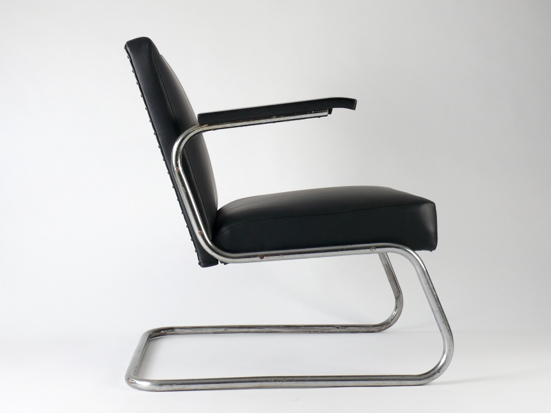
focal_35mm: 56
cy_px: 206
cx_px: 276
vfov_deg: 26.1
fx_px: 891
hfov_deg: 34.3
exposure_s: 1/30
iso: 100
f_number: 4
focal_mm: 10.4
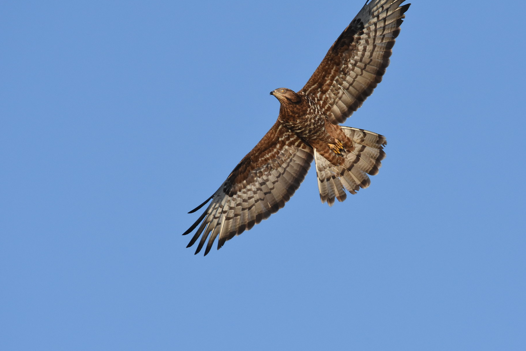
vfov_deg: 1.2
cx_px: 309
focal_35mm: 1191
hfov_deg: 1.7
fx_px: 17399
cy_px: 163
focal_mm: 600
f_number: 10
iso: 800
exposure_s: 1/1600
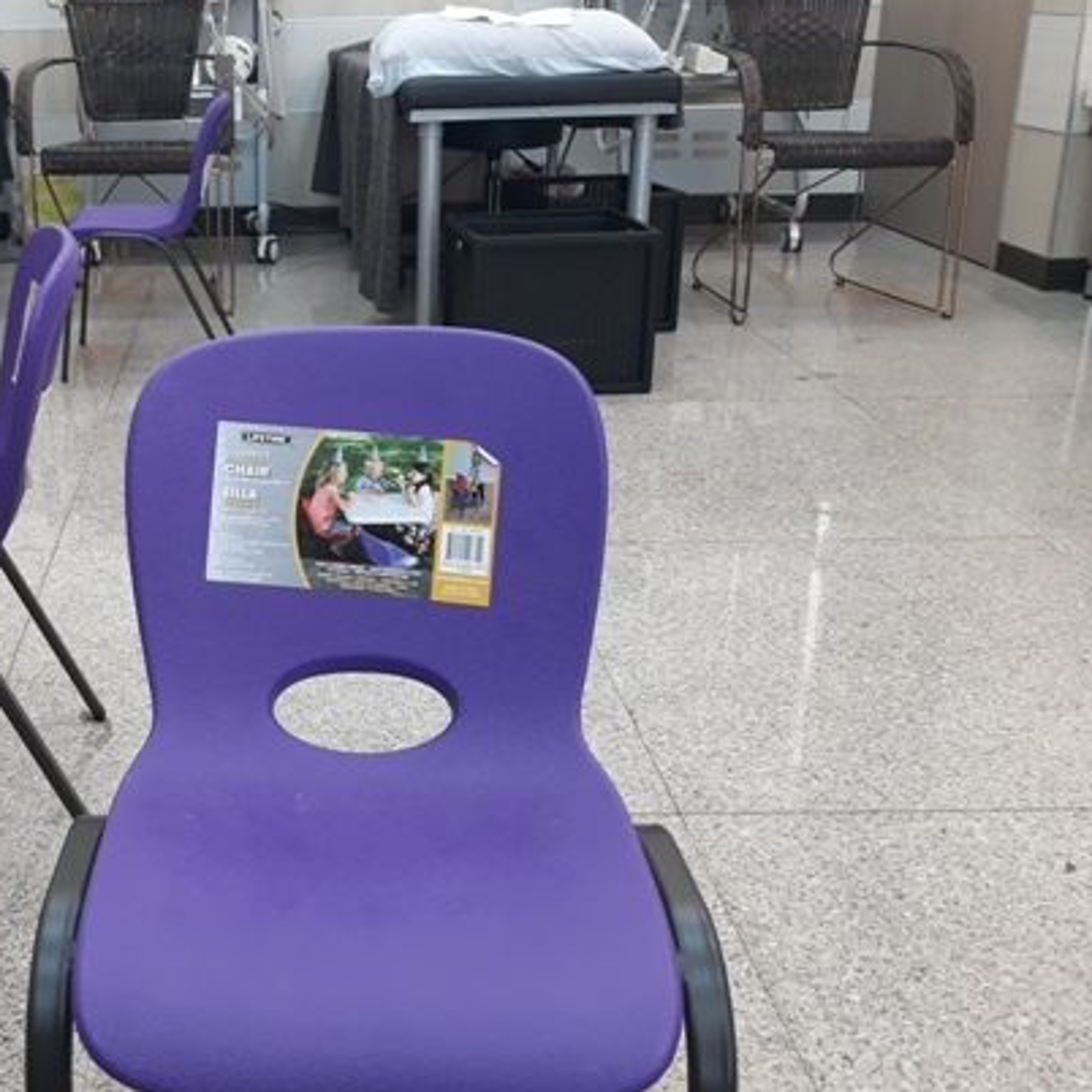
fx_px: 1356
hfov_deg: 42.0
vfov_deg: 43.7
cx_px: 228
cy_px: 445
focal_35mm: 38
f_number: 1.7
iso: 80
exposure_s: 1/40
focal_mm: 3.71
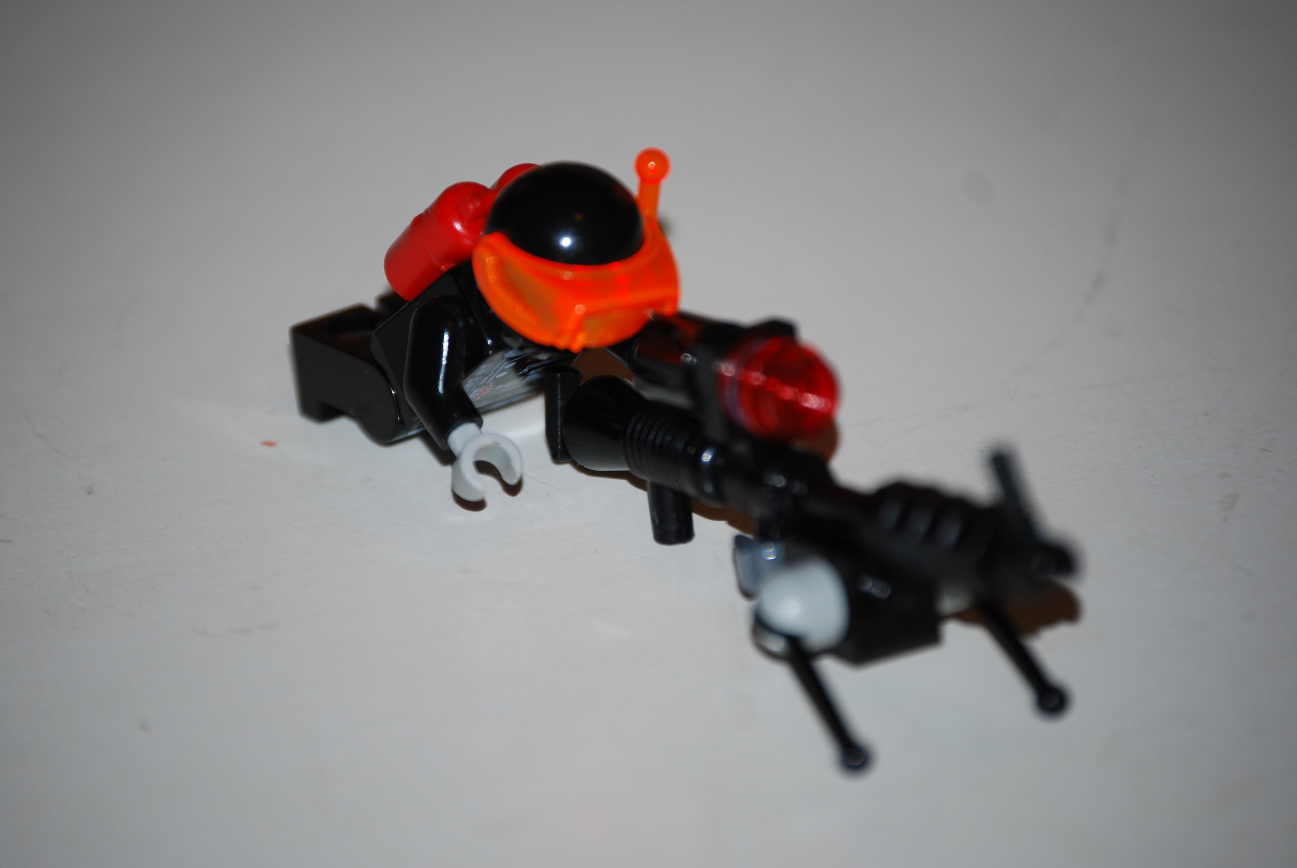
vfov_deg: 6.1
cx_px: 621
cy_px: 454
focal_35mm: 225
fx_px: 8115
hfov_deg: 9.1
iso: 200
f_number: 5
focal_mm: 130
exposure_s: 1/60
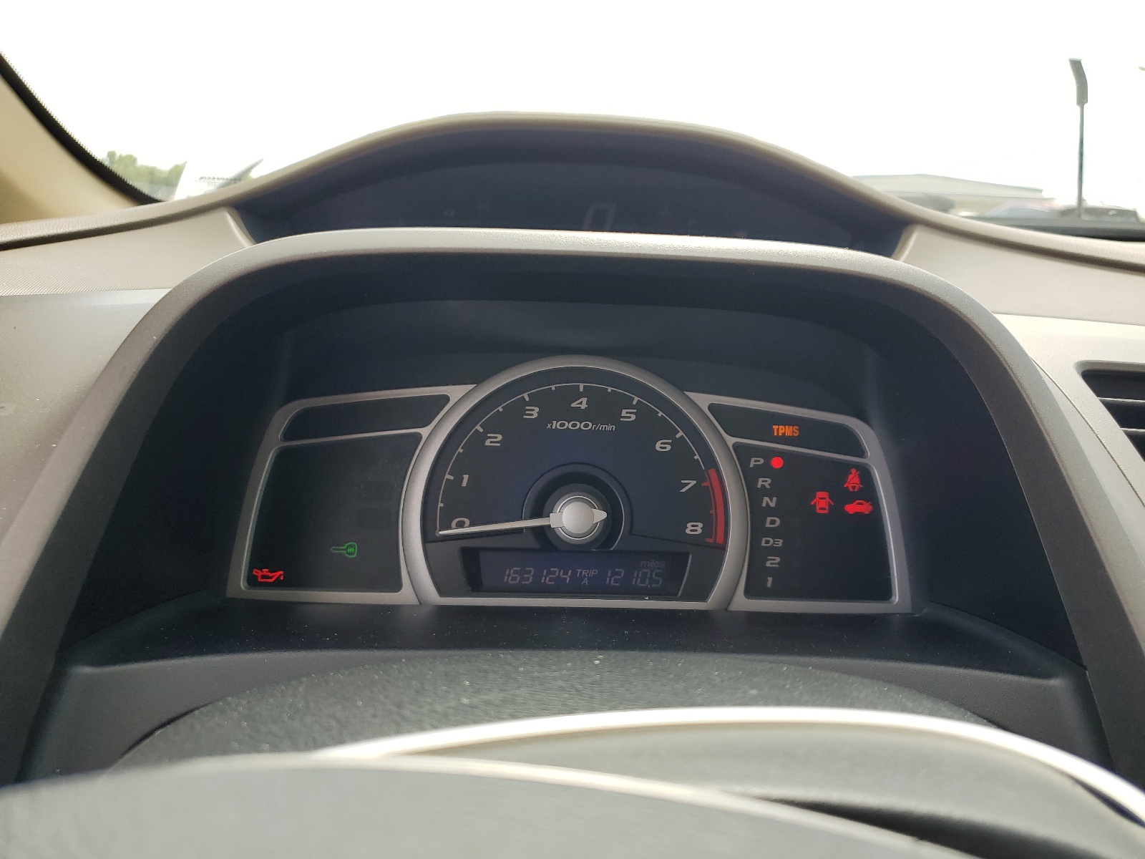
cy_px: 430
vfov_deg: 53.1
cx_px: 572
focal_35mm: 26
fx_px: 860
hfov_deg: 67.3
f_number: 1.5
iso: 50
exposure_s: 1/588
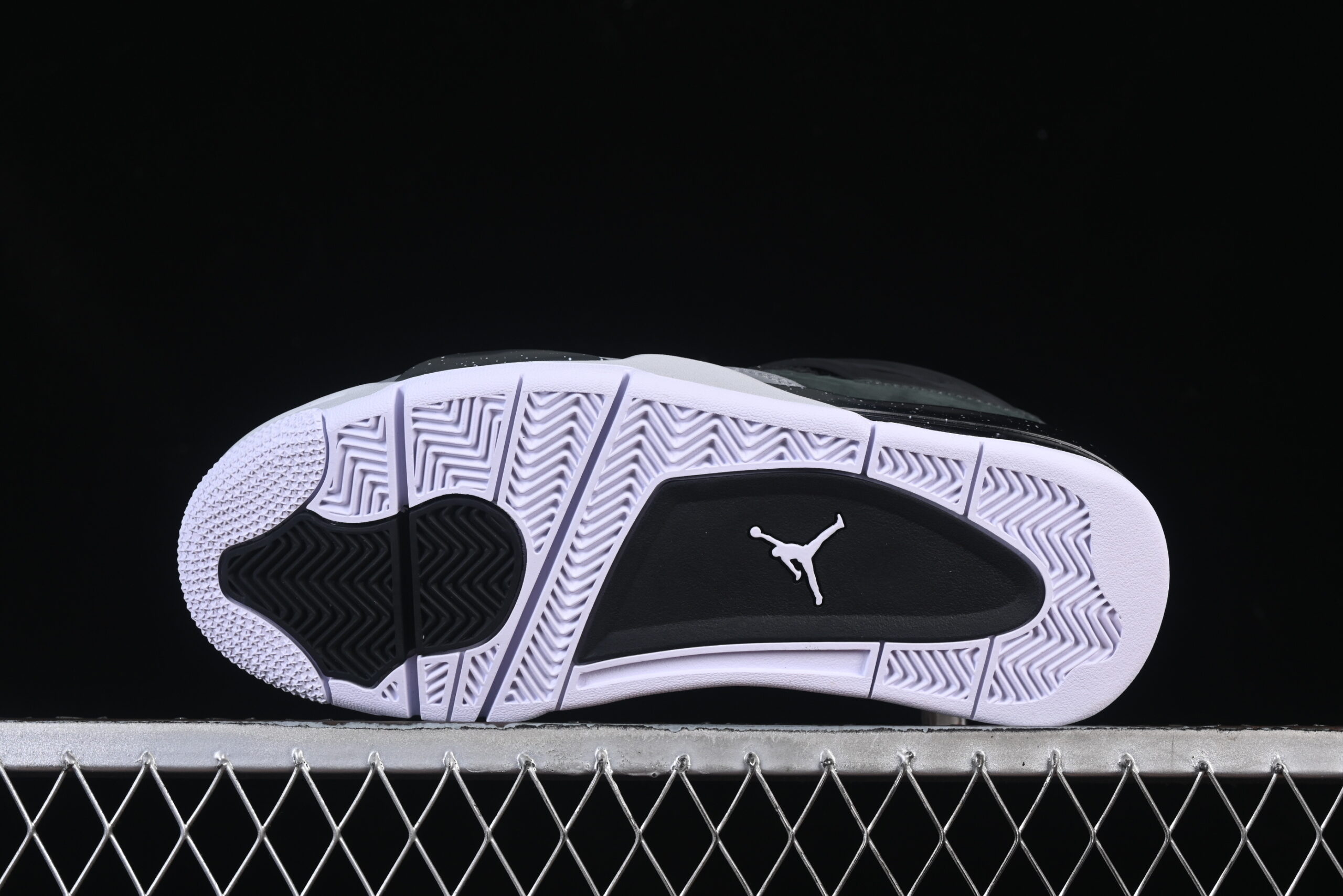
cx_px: 672
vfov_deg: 18.2
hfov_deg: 27.0
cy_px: 448
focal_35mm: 75
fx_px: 2798
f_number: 8
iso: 160
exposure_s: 1/80
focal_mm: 50
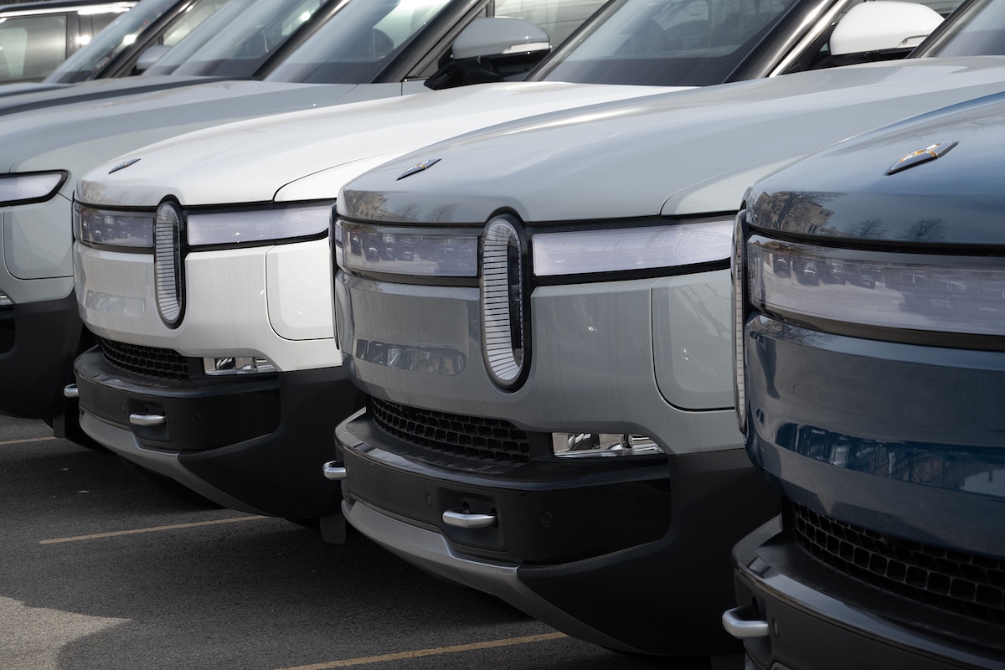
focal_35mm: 132
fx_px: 3685
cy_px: 335
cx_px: 502
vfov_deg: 10.4
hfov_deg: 15.5
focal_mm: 47.86
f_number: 7.1
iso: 400
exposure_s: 1/640
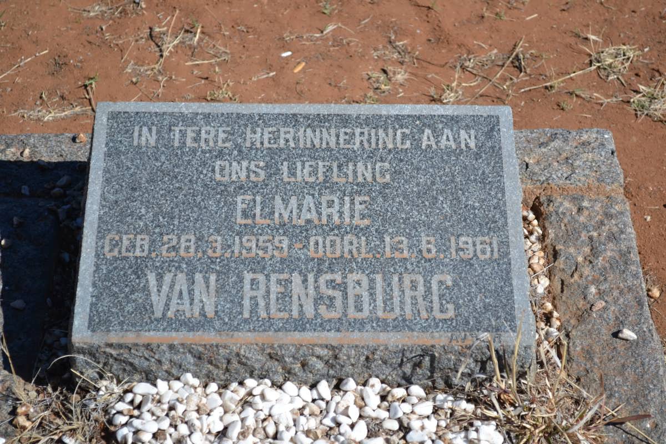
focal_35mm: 82
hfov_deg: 24.6
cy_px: 222
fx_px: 1526
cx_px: 333
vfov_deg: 16.6
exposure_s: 1/125
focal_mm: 55
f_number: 5.6
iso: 110
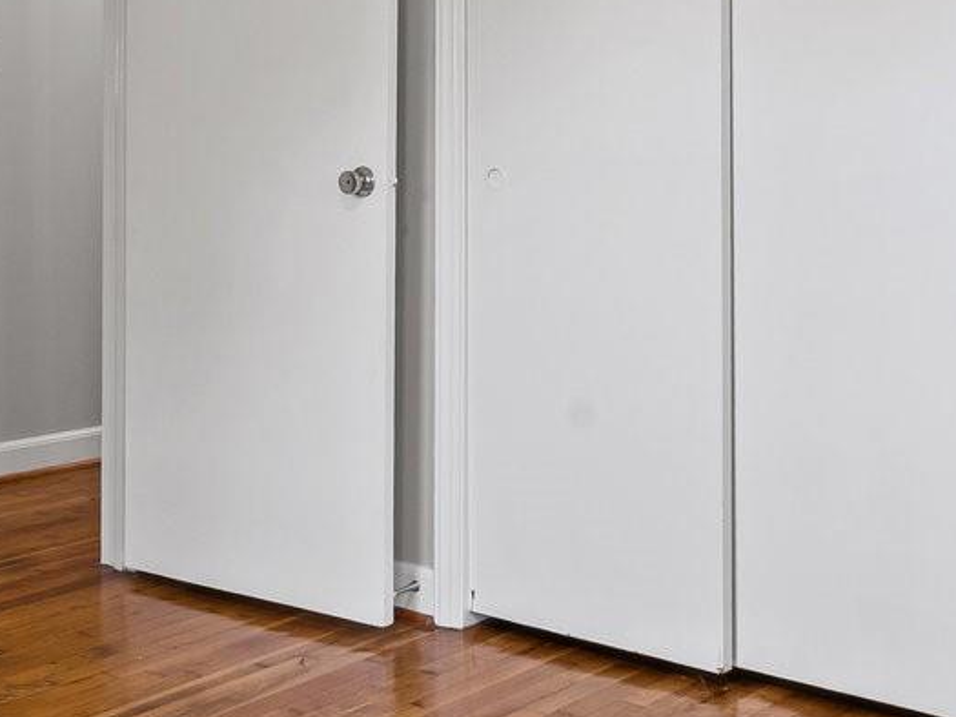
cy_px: 141
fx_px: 1657
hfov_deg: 31.8
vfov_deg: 24.0
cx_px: 279
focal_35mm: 60
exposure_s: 1/1.25
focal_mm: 16
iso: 100
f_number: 11
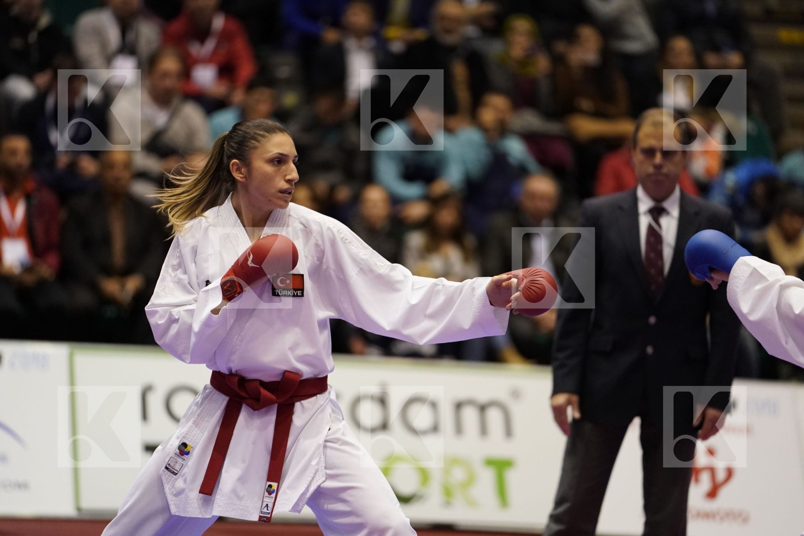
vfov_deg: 6.9
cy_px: 268
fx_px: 4466
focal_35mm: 200
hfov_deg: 10.3
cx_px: 402
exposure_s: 1/1000
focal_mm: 200
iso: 4000
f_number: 2.8
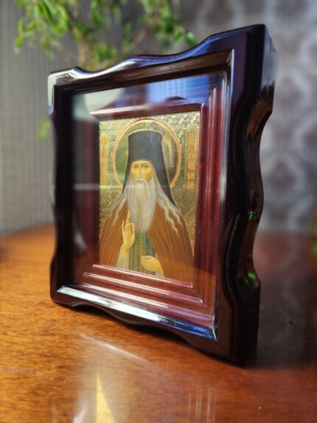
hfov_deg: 58.9
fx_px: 281
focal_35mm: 23
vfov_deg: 73.9
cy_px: 212
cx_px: 158
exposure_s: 1/100
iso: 320
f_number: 1.8
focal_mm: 5.4
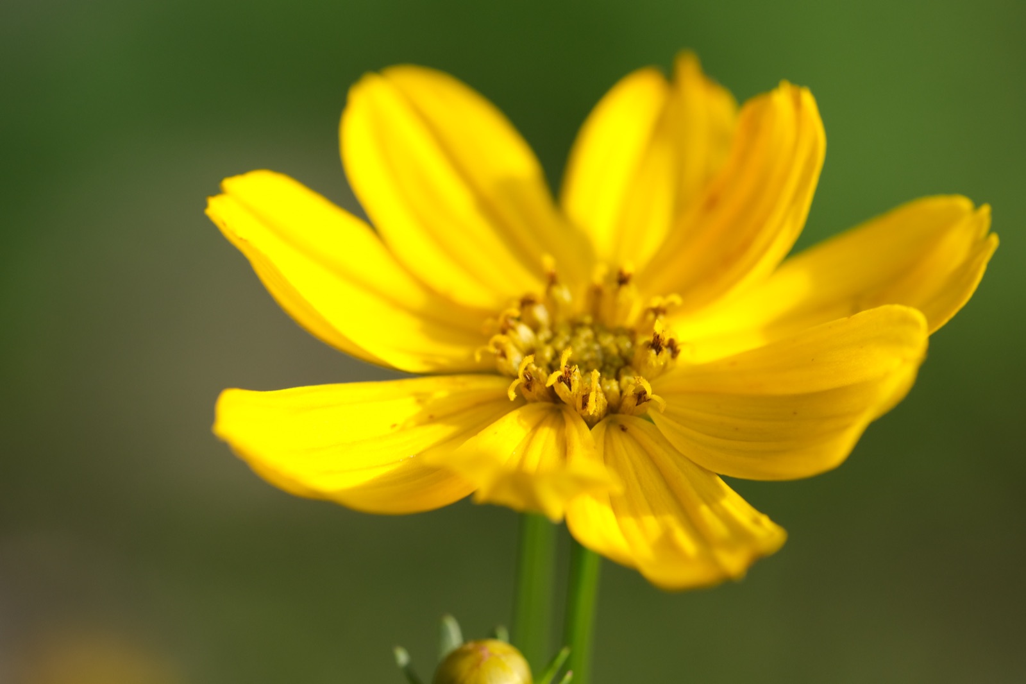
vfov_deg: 11.4
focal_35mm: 120
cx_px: 513
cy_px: 342
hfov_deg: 17.1
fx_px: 3419
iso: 500
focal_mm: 80
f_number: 5.6
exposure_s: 1/1000
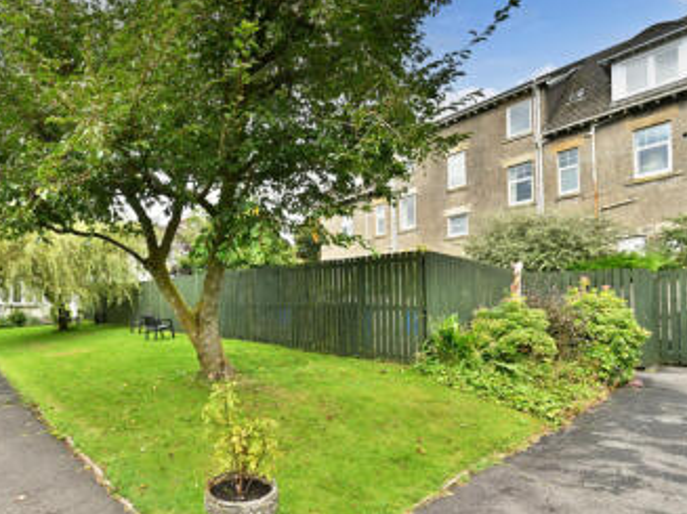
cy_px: 316
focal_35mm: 21
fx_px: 417
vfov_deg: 62.7
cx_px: 237
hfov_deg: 76.9
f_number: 11
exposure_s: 1/80
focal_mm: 15
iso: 125
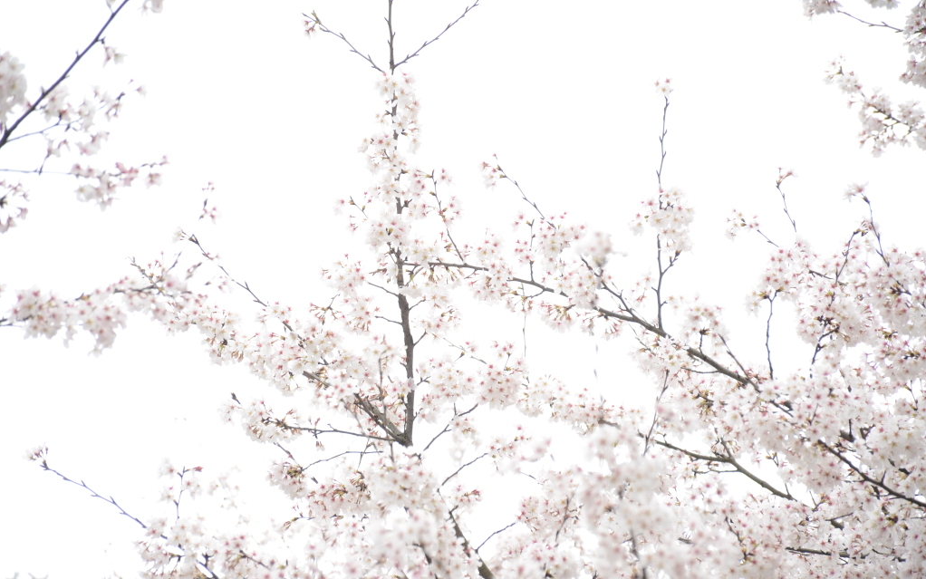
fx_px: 5401
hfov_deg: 9.8
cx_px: 463
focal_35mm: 214
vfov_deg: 6.1
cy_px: 306
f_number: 5.6
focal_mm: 140
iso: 100
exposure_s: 1/30
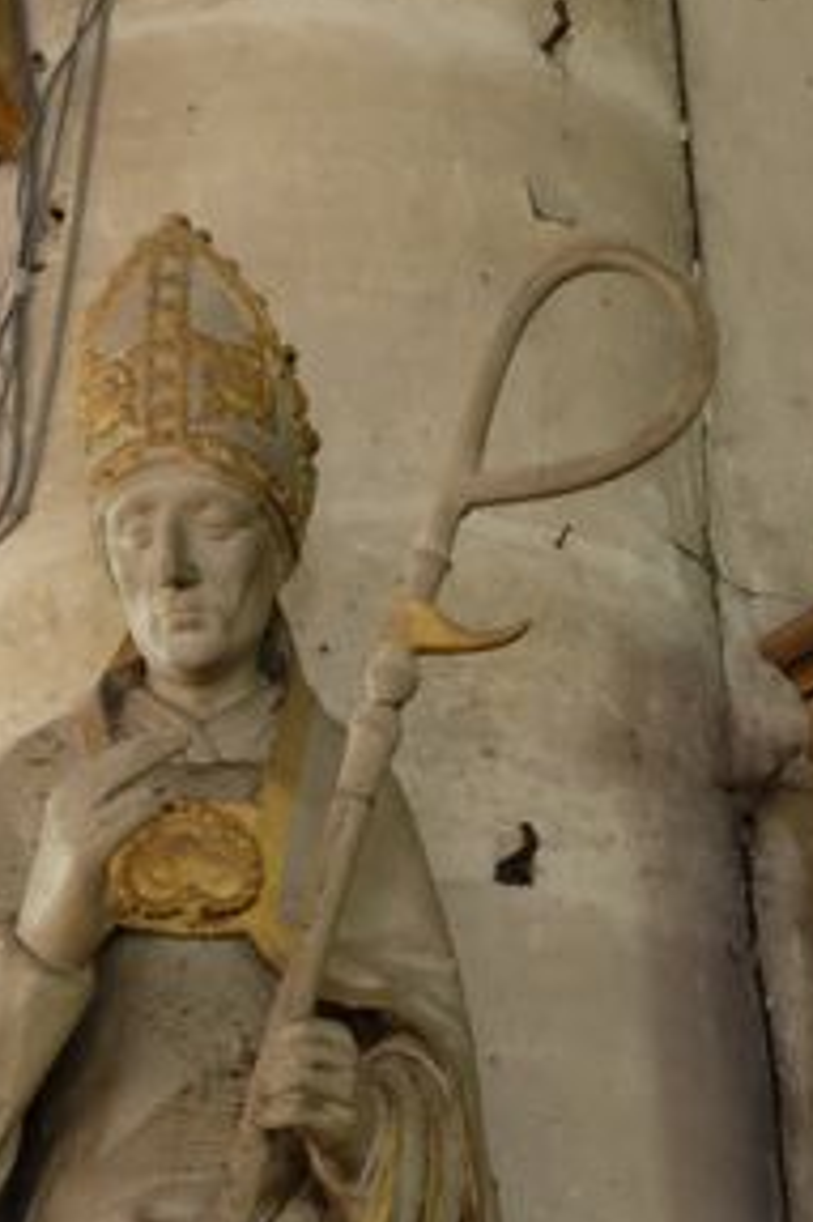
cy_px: 1120
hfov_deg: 7.1
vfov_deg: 10.6
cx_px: 23
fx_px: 6545
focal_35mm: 193
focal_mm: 52.4
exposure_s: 1/56
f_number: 5
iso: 3200
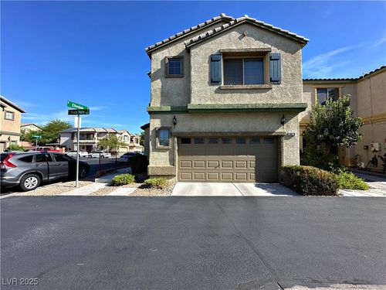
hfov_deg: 102.1
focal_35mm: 14
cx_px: 193
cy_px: 145
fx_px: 156
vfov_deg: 85.7
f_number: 2.2
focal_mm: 2.22
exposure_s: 1/1247
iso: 40
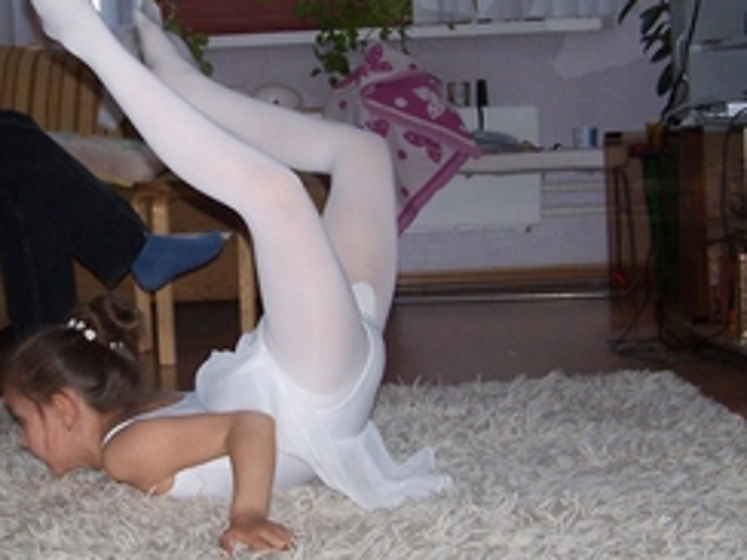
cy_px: 257
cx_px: 248
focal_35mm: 70
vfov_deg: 21.0
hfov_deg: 27.6
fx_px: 1511
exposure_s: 1/60
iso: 140
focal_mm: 6.3
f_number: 2.8
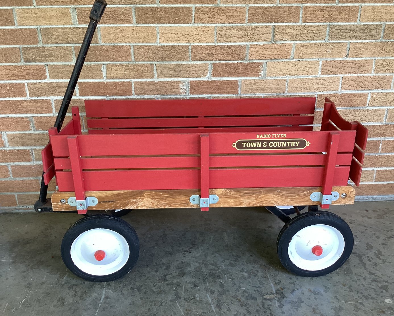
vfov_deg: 44.6
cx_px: 201
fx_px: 385
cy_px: 158
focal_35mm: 33
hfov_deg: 54.2
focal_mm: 3.3
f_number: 2.4
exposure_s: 1/60
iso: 100
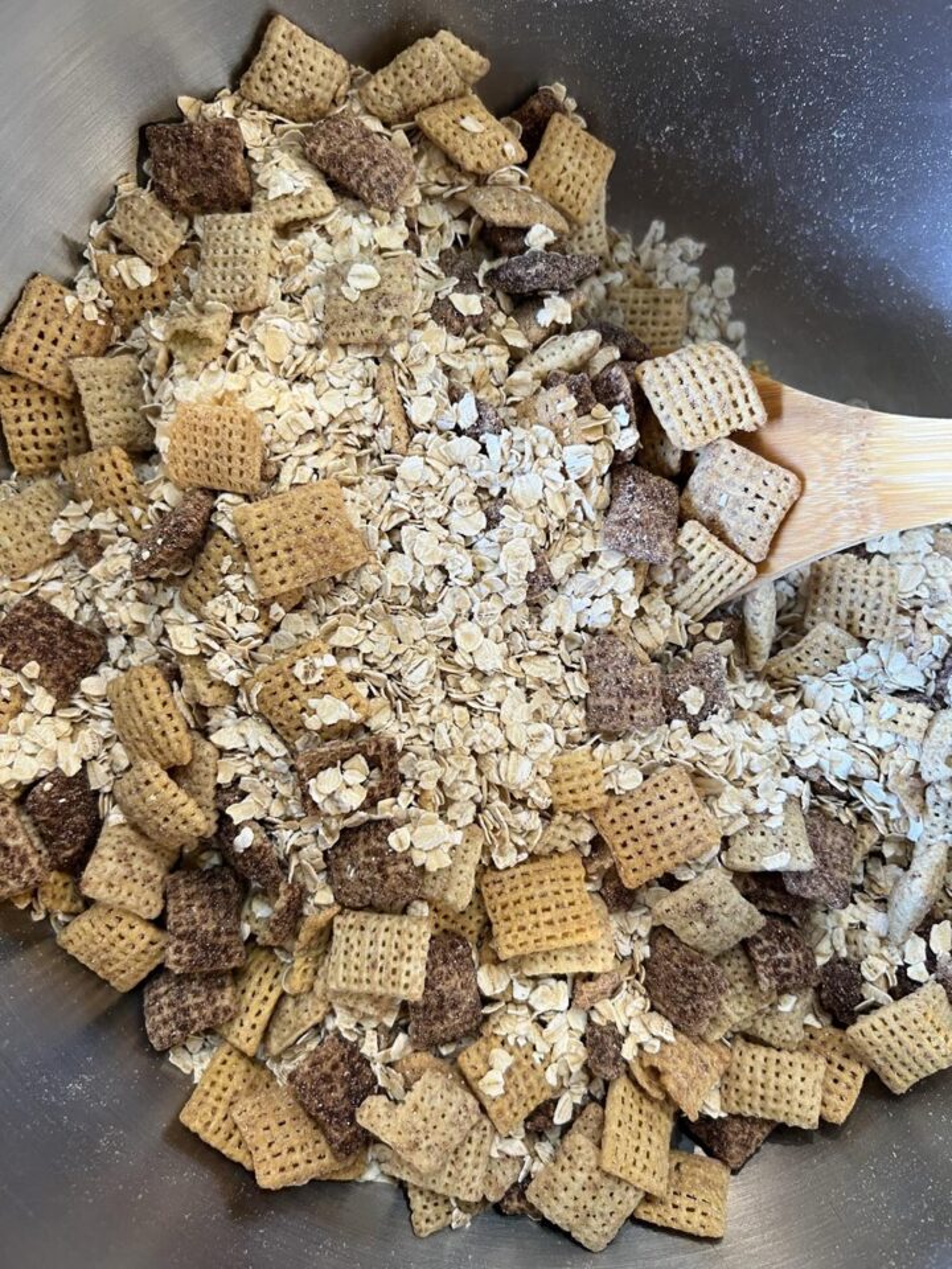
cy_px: 634
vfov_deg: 67.3
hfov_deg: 53.1
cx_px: 476
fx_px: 953
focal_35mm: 26
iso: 100
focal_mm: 5.7
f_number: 1.5
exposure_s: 1/60
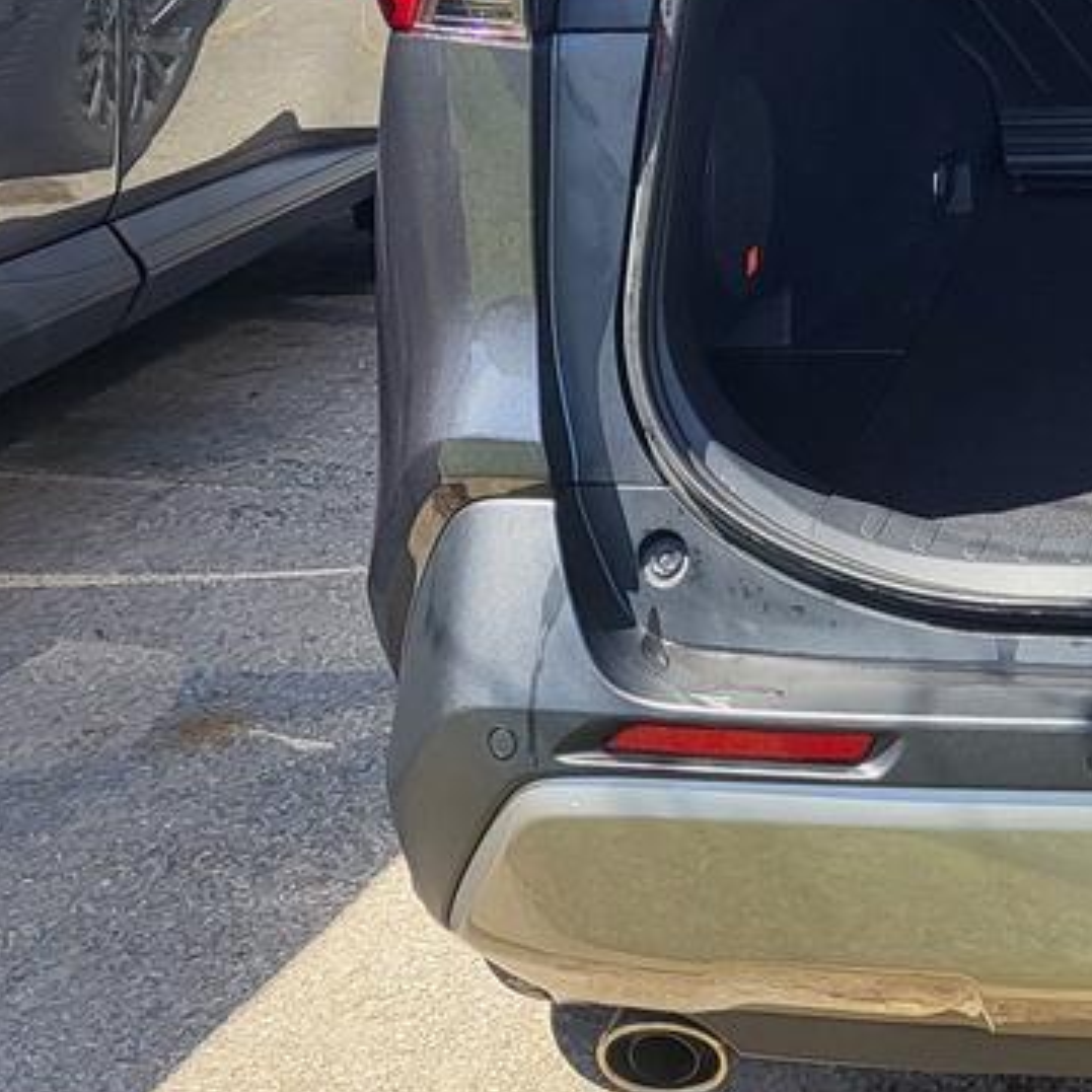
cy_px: -338
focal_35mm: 82
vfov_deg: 19.5
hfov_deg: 19.4
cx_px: 1445
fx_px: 2927
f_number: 1.8
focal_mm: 5.4
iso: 40
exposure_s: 1/907
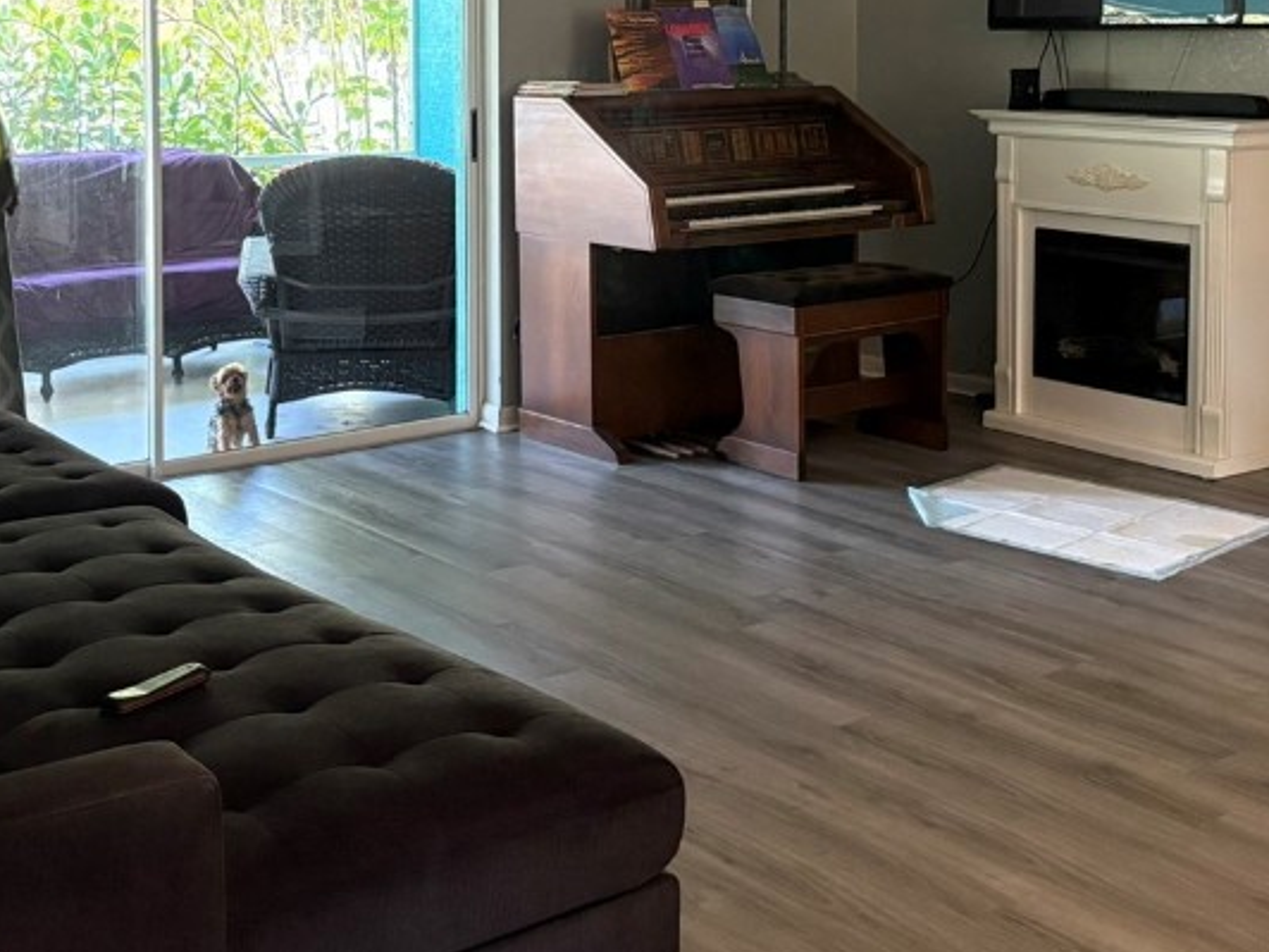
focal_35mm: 50
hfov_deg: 37.9
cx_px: 470
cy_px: 91
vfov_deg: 28.0
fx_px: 1833
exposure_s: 1/60
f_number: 1.6
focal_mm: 5.96
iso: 320
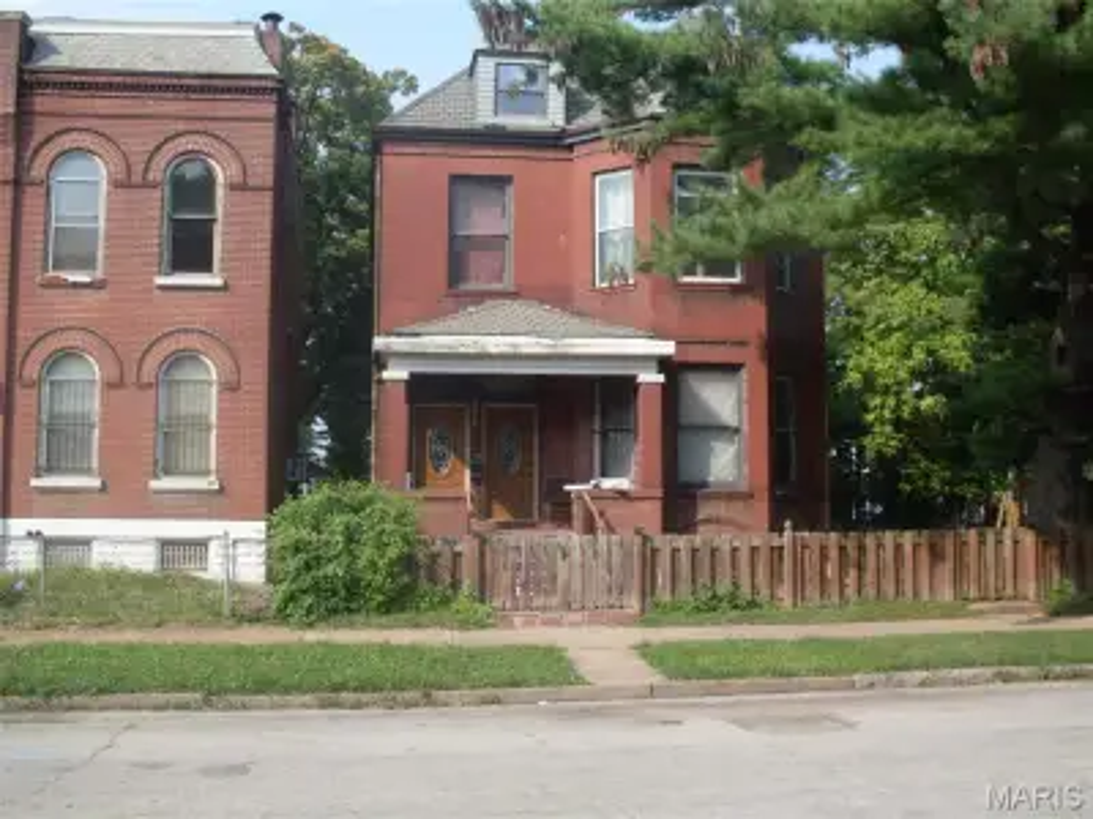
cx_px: 546
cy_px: 410
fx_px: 1200
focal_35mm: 38
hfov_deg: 49.0
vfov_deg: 37.7
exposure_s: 1/125
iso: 80
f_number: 8.4
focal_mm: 6.3
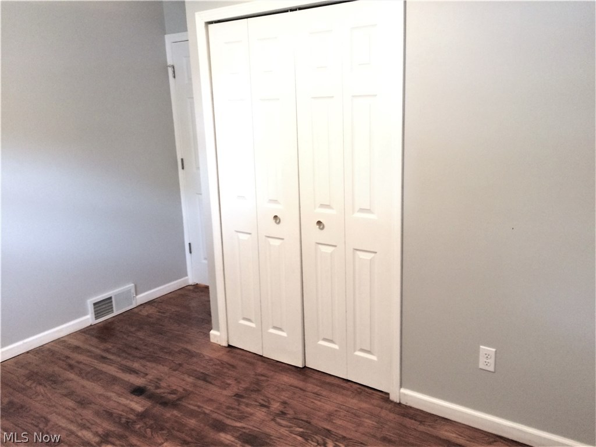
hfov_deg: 61.7
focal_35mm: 29
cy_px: 224
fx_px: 499
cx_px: 298
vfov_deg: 48.2
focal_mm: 4.15
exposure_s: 1/24
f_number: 2.2
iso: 250
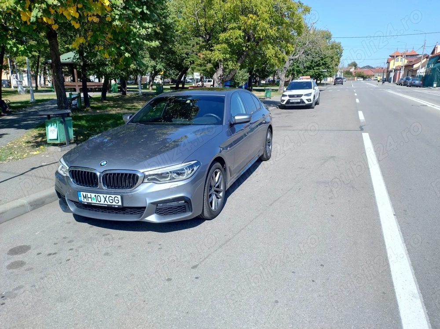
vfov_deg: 54.8
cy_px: 164
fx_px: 317
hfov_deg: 69.4
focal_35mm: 25
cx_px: 220
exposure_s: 1/469
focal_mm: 4.71
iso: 100
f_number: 1.7
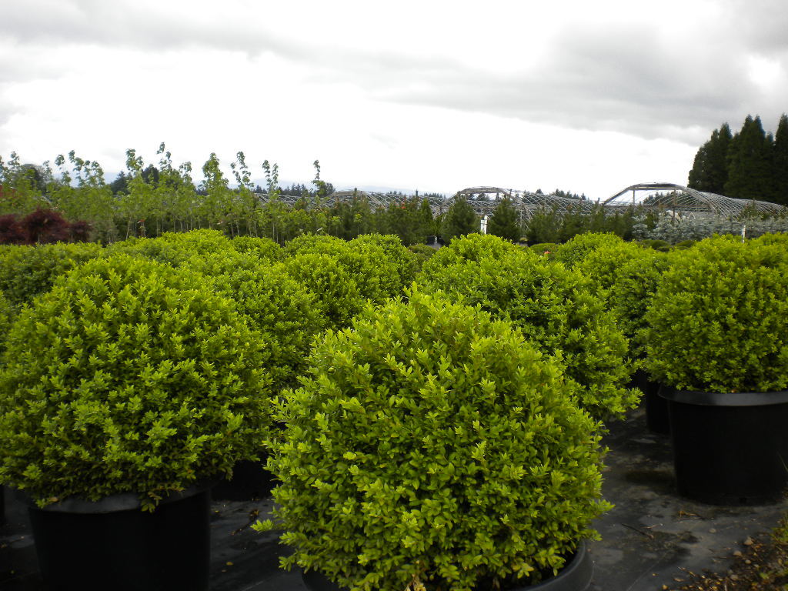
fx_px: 797
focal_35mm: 35
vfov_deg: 40.7
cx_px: 394
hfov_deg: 52.6
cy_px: 296
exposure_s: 1/163
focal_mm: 6.3
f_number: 4.6
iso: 80
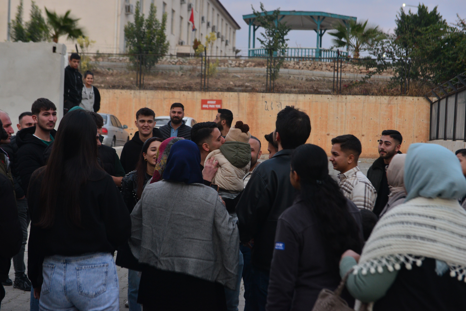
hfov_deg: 28.8
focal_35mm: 70
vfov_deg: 19.5
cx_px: 233
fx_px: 906
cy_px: 156
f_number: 5.6
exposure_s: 1/160
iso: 1000
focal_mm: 70
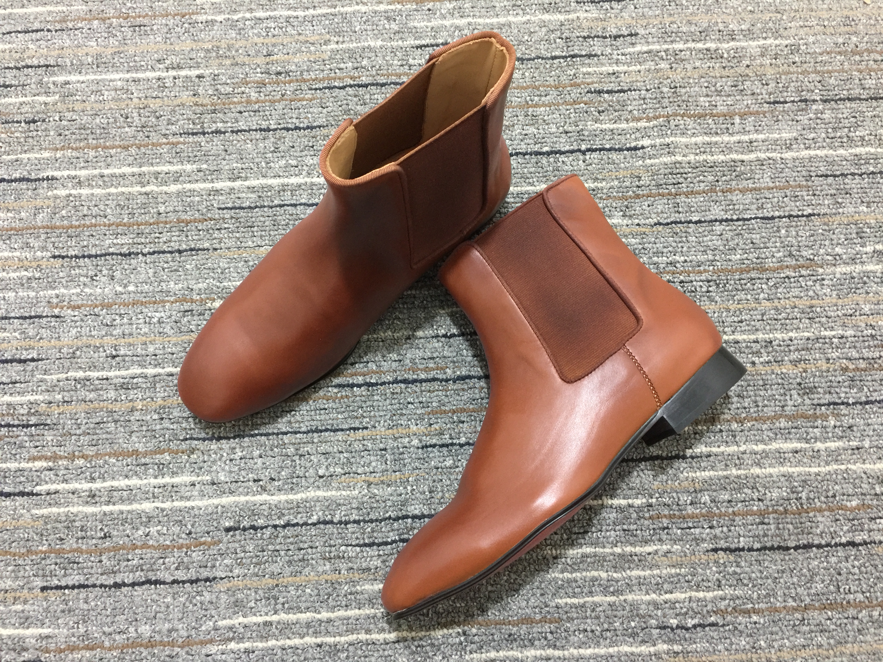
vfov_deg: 48.2
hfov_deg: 61.7
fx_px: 740
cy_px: 331
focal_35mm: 29
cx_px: 442
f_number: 2.2
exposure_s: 1/17
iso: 160
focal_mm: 4.15
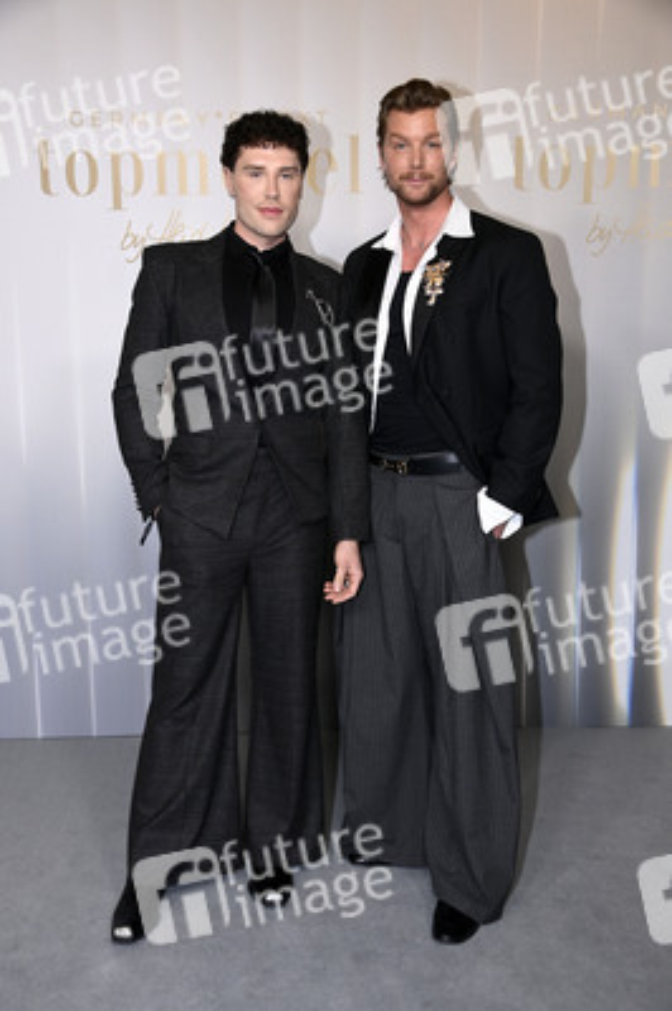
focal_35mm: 42
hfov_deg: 31.8
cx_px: 336
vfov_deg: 46.4
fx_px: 1178
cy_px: 506
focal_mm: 42
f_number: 5.6
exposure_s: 1/250
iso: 1000
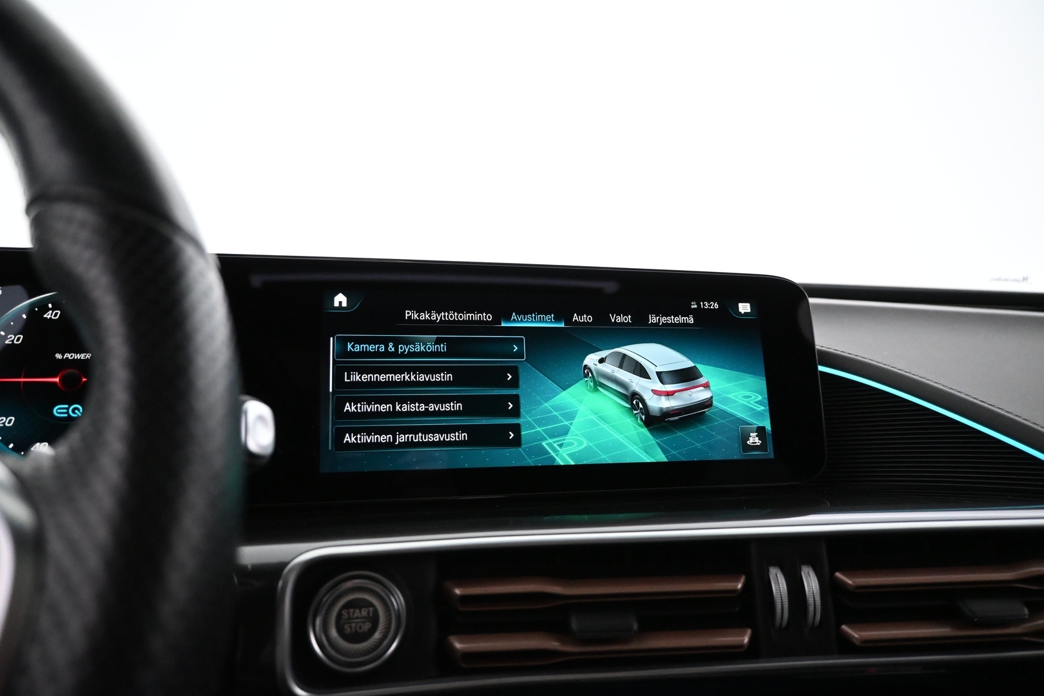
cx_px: 522
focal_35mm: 24
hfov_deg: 73.7
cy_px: 348
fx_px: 696
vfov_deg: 53.1
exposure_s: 1/60
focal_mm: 16
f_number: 3.5
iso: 4500
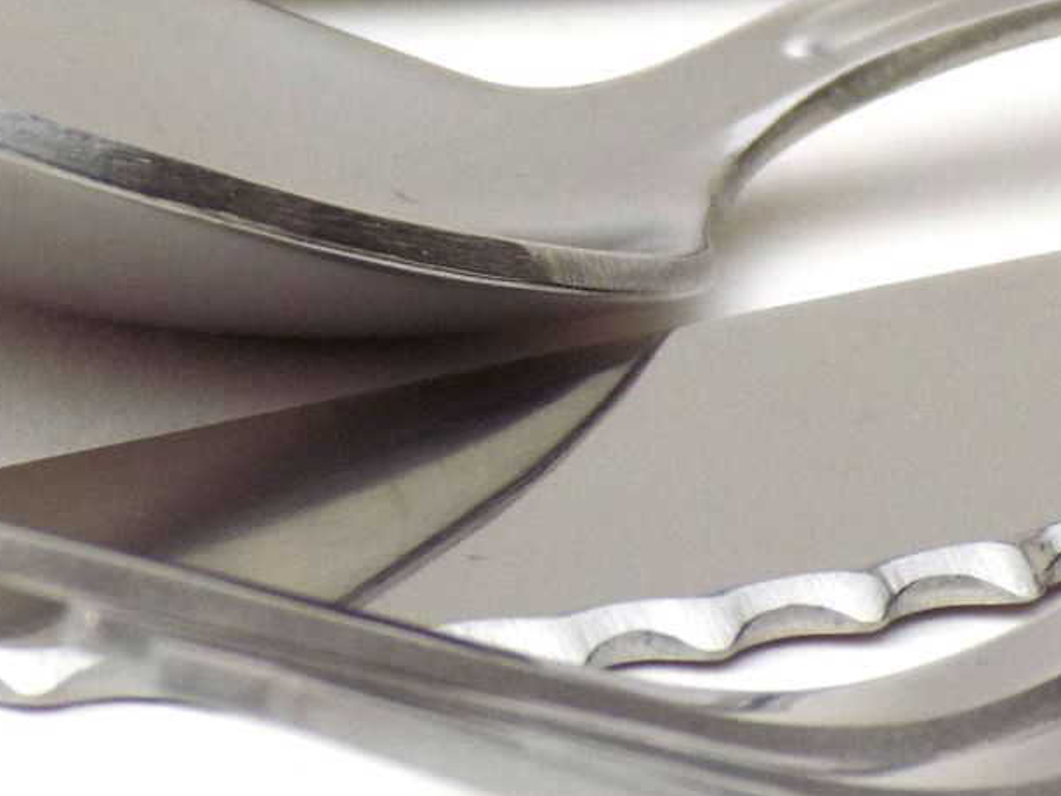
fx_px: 13484
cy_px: 276
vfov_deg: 3.4
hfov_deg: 4.5
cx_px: 446
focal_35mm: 440
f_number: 5.3
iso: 125
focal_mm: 29.9
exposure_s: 1/250
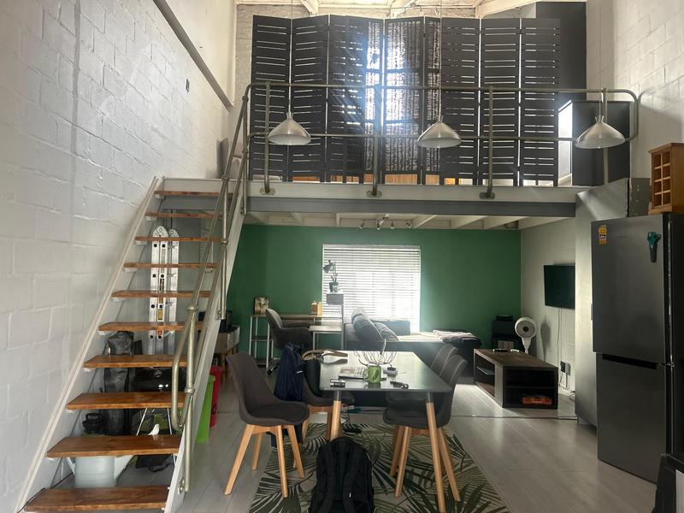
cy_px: 256
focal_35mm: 26
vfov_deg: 53.1
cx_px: 342
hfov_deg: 67.3
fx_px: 514
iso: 125
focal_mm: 5.7
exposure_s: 1/85
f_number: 1.5
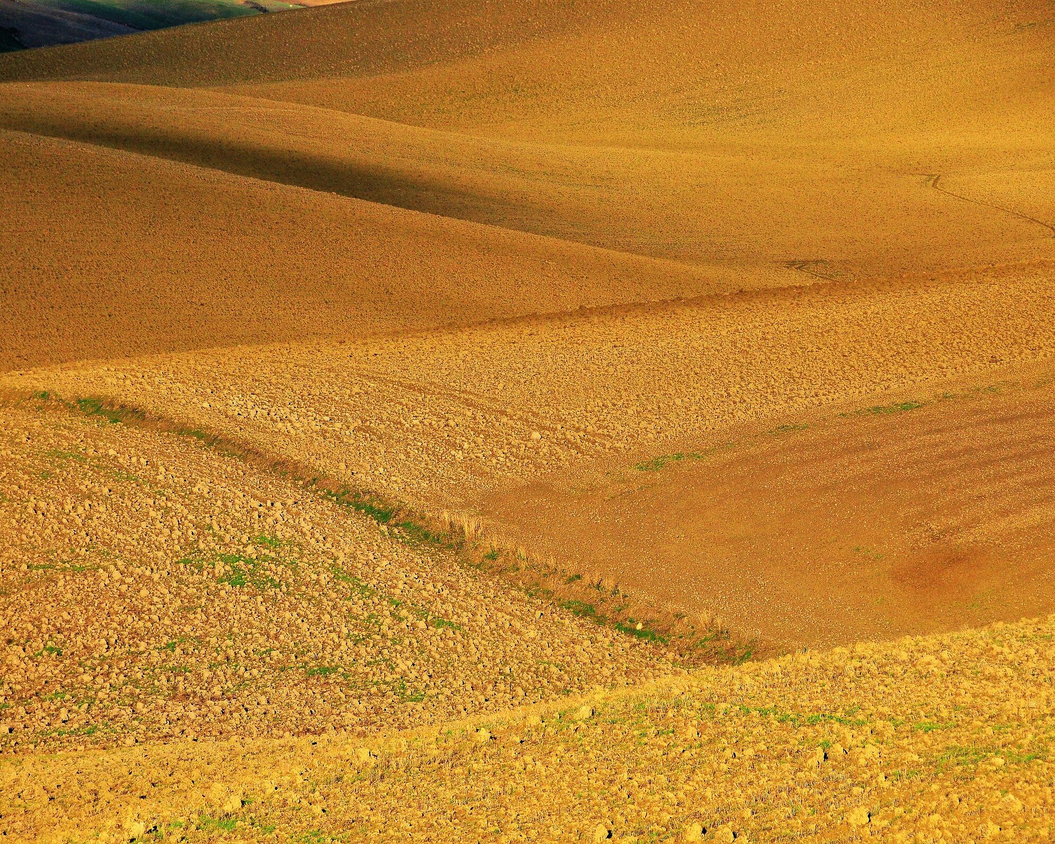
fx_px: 5932
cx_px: 526
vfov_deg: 8.1
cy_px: 422
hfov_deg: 10.2
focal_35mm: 190
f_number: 7.1
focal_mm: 112
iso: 500
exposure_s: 1/2000
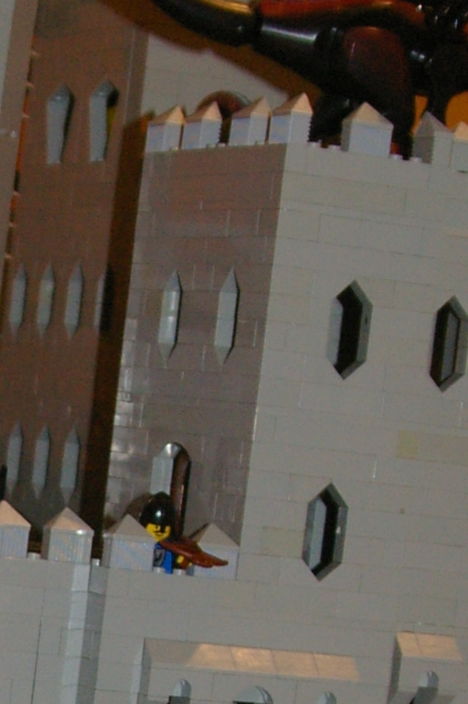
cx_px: -277
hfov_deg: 7.6
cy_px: 809
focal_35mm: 176
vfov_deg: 11.5
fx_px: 3440
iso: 800
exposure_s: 1/45
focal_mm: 28
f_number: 5.6
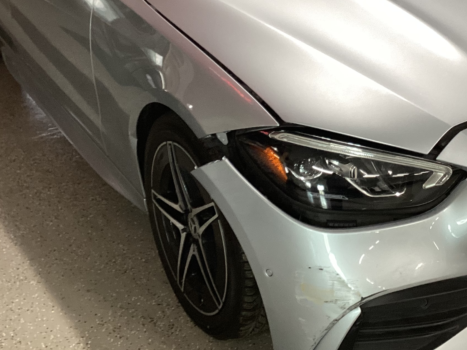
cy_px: 94
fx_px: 810
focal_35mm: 60
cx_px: 340
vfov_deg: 24.2
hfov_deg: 31.7
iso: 160
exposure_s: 1/50
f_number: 2.4
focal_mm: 3.3
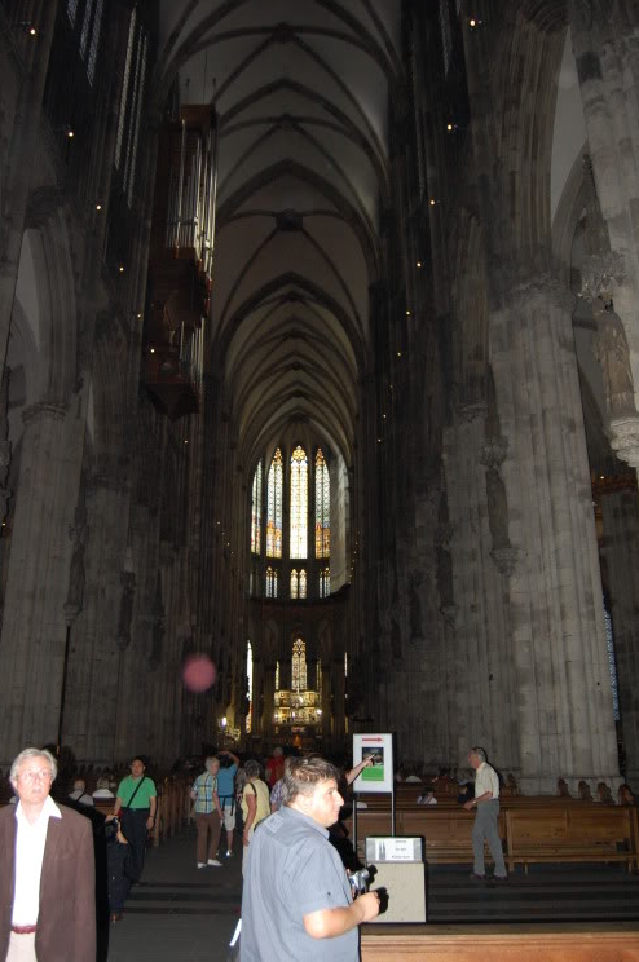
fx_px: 774
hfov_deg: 44.8
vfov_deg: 63.7
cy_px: 506
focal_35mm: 29
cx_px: 305
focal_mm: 18
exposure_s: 1/60
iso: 800
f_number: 3.5
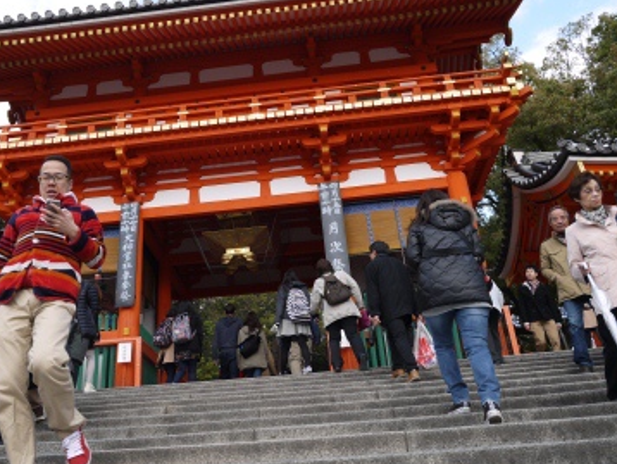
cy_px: 183
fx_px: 624
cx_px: 250
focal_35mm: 35
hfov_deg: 52.3
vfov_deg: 40.5
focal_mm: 14
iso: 160
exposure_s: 1/200
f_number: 5.6
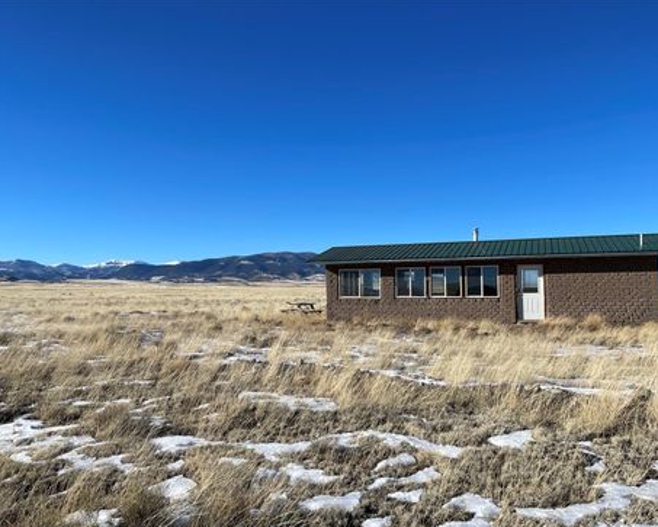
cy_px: 269
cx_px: 330
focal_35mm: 28
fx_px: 546
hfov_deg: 62.2
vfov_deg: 51.6
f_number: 1.6
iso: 32
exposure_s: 1/5376
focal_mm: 5.1
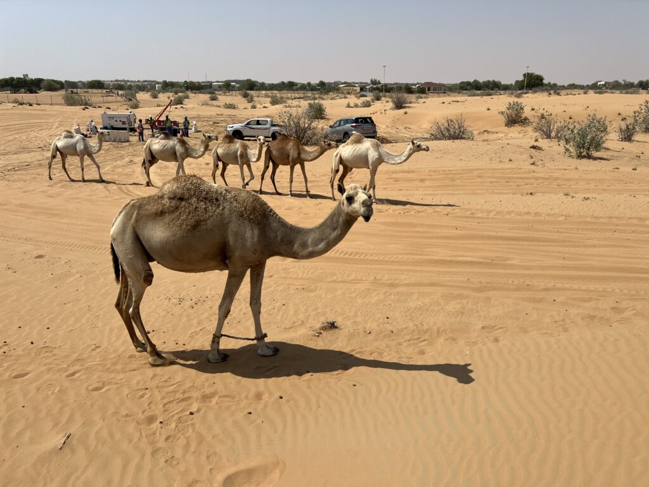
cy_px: 244
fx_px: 487
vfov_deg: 53.1
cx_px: 324
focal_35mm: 26
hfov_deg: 67.3
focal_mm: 5.7
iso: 50
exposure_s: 1/9434
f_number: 1.5
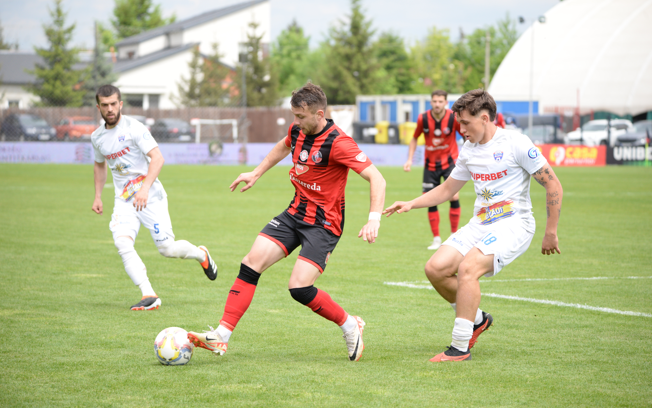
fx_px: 2754
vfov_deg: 8.5
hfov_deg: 13.5
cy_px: 202
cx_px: 327
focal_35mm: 155
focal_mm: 150
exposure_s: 1/1600
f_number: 5
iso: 640
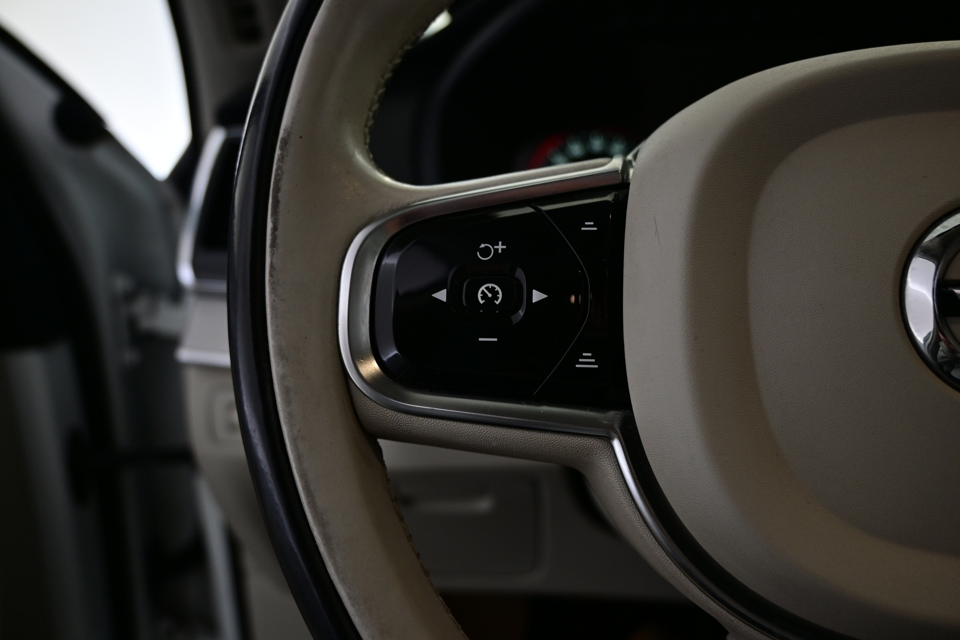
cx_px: 480
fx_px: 800
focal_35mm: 30
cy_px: 320
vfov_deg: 43.6
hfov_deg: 61.9
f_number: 3.8
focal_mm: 20
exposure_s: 1/40
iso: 320
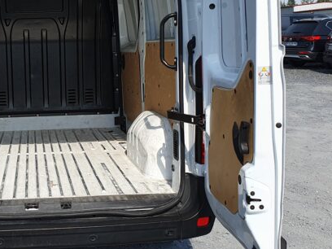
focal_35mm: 51
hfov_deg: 35.5
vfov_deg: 28.4
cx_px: 41
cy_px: 88
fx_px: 489
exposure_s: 1/1404
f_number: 2.4
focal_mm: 4.32
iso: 50
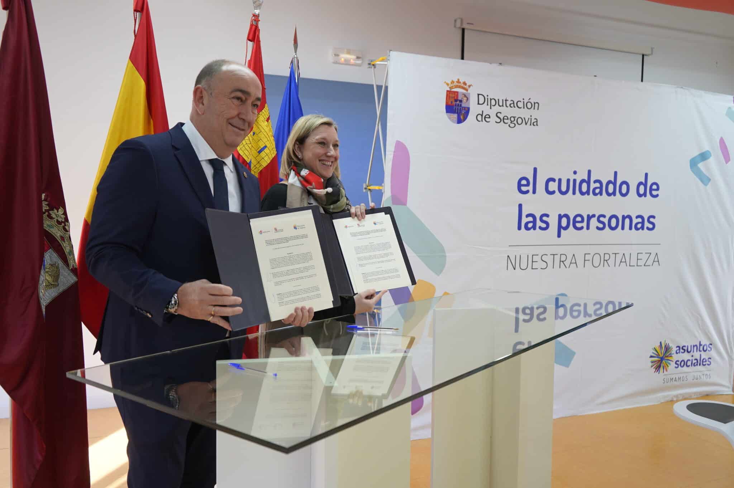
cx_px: 367
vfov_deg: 43.5
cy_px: 244
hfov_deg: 62.0
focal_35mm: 30
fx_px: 611
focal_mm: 30
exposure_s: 1/200
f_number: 4
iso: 1000
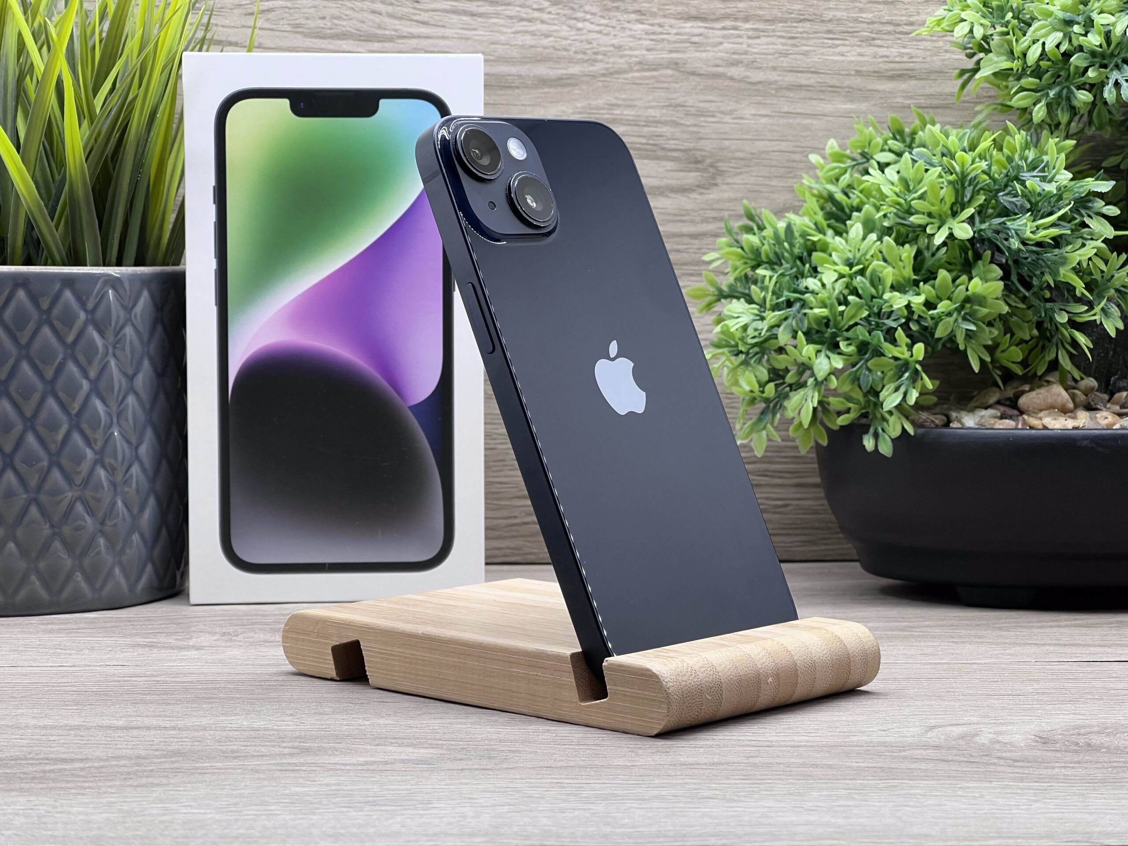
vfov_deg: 19.1
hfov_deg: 25.3
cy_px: 423
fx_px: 2509
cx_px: 564
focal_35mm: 77
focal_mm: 9
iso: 100
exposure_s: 1/100
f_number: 2.8
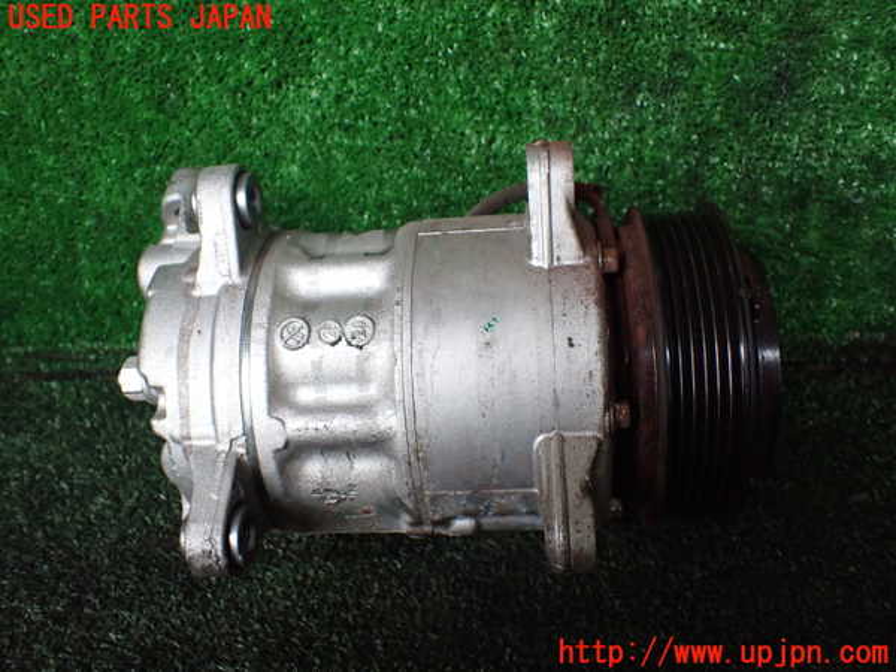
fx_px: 777
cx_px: 448
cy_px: 336
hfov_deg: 60.0
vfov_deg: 46.8
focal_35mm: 30
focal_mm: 5.4
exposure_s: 1/125
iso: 800
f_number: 2.3
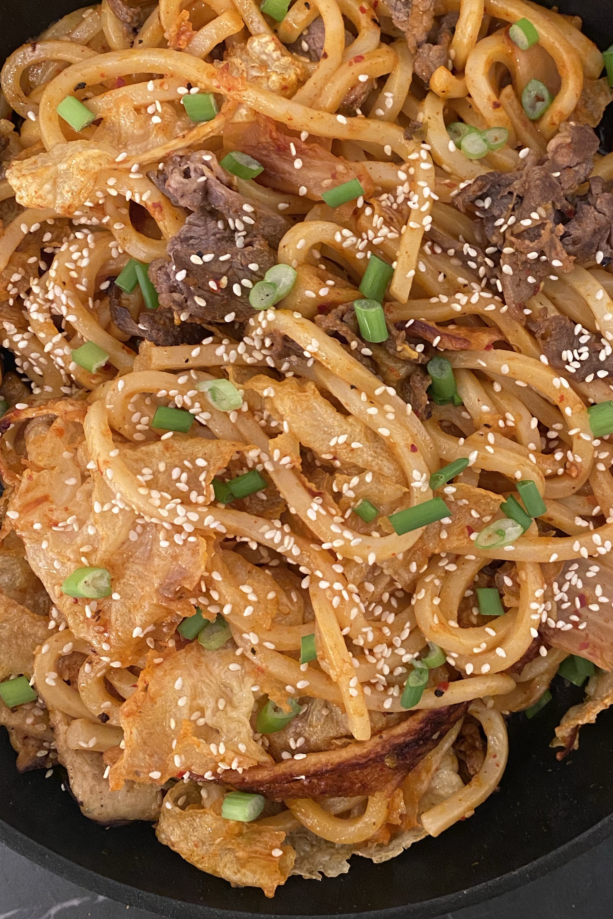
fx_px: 945
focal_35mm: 37
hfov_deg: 35.4
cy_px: 398
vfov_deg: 51.7
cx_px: 431
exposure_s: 1/30
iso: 640
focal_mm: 4.25
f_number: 1.8
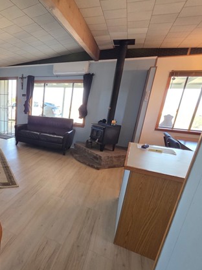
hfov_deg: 56.9
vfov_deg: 81.5
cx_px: 21
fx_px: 156
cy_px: 148
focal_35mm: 20
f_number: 1.9
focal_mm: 2.2
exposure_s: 1/120
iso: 200
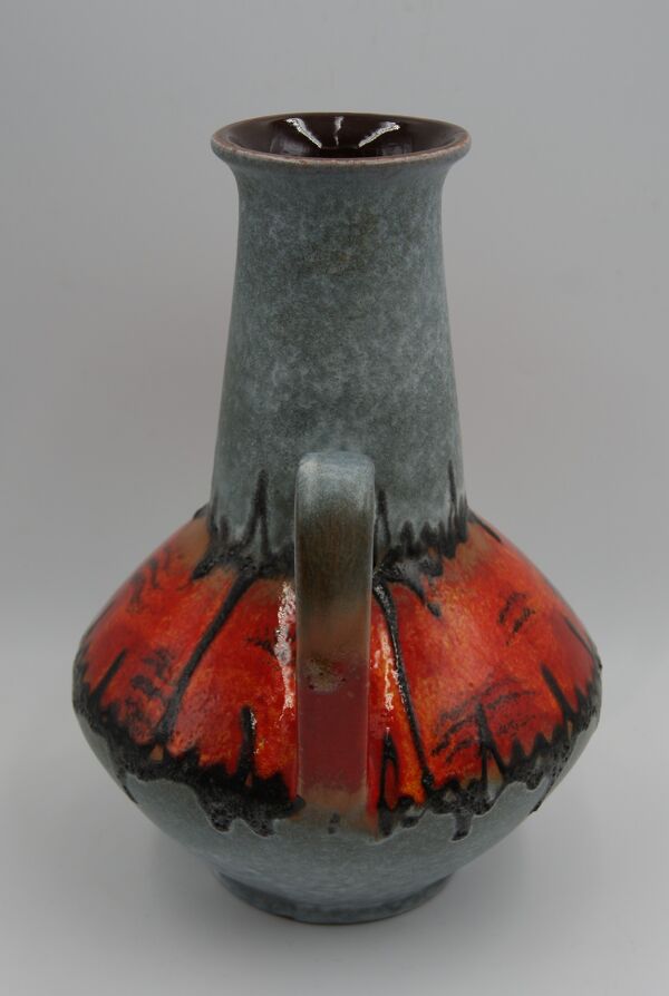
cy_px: 498
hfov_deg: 32.0
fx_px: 1165
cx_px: 334
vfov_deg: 46.3
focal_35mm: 42
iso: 100
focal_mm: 28
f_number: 6.3
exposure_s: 1/60
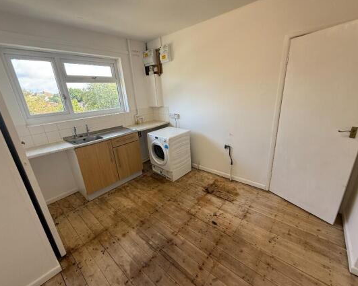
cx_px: 182
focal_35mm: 15
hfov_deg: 96.8
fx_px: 159
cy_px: 144
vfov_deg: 84.1
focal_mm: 2.22
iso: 80
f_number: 2.2
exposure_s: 1/99
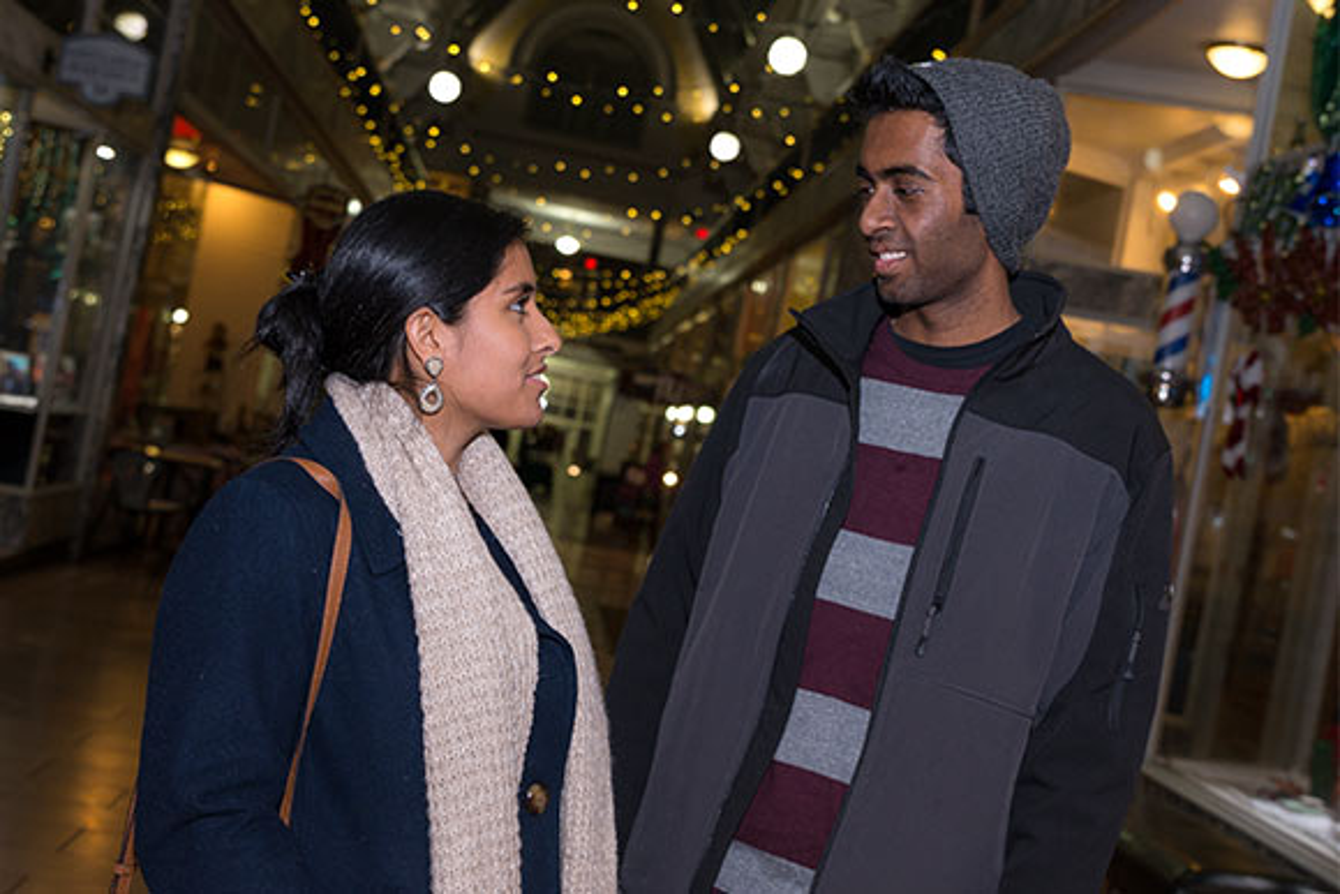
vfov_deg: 37.9
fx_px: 1303
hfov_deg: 54.4
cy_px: 447
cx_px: 670
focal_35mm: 35
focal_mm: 35
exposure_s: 1/60
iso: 200
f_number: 4
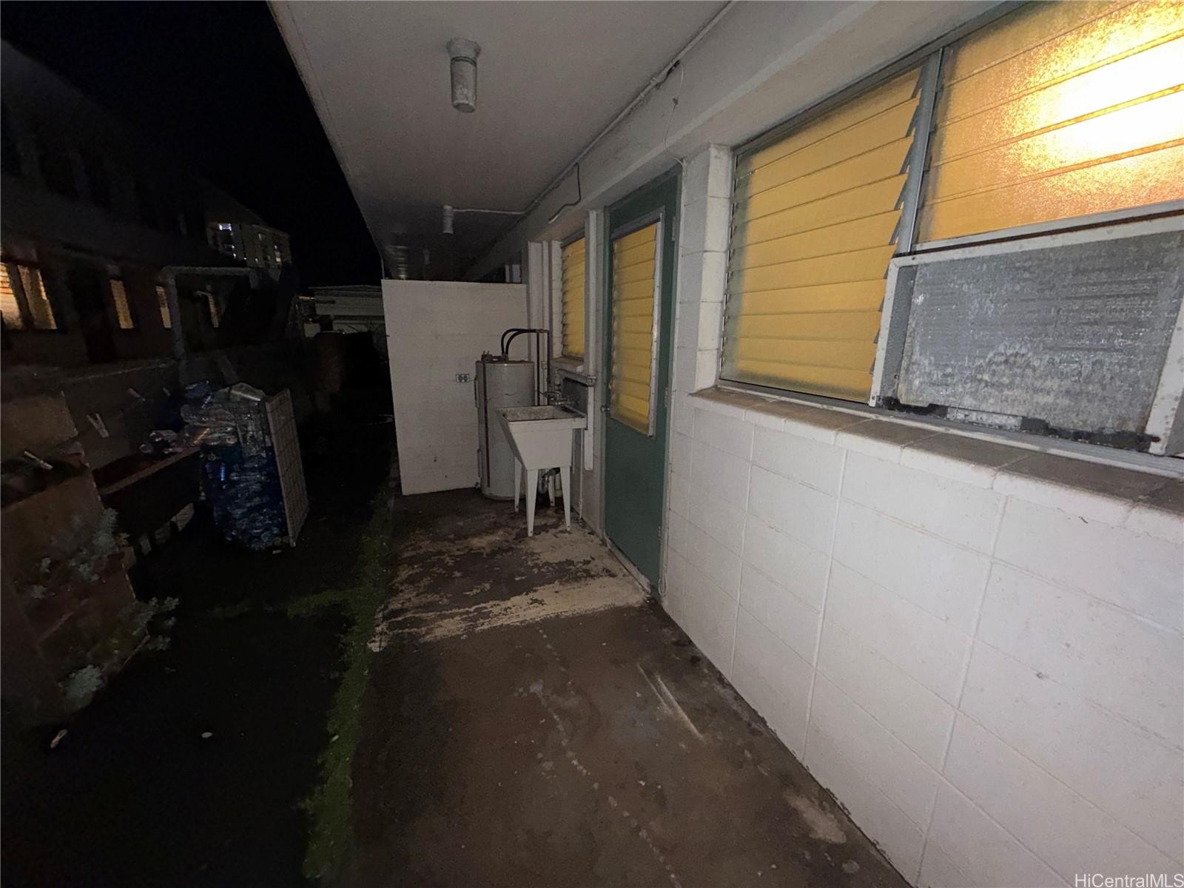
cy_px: 444
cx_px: 592
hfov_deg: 102.1
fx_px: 479
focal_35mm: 14
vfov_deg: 85.7
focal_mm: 2.22
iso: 200
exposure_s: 1/22
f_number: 2.2
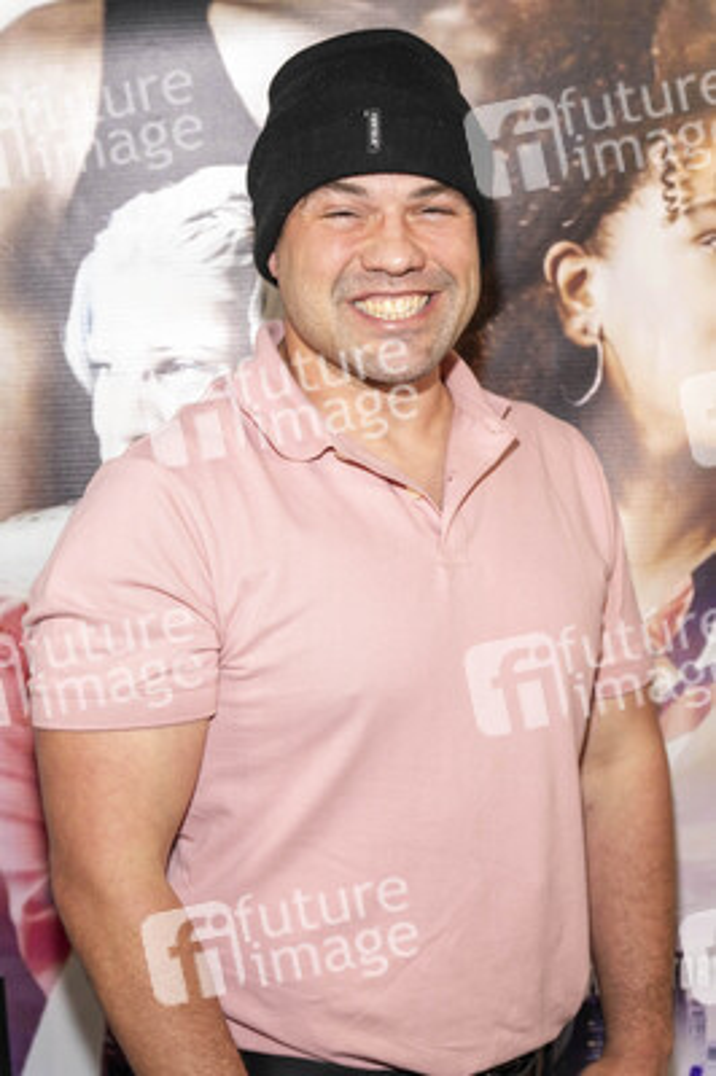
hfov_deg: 21.9
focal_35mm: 62
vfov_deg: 32.4
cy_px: 538
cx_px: 358
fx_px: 1853
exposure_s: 1/200
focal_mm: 62
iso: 400
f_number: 5.6
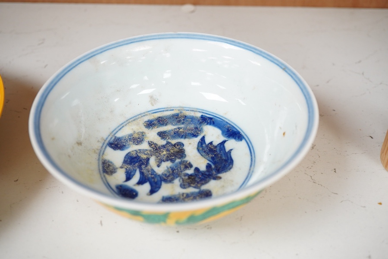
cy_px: 130
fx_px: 485
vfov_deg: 29.9
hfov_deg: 43.6
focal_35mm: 45
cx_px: 194
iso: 1250
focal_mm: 30
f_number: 7.1
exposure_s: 1/125
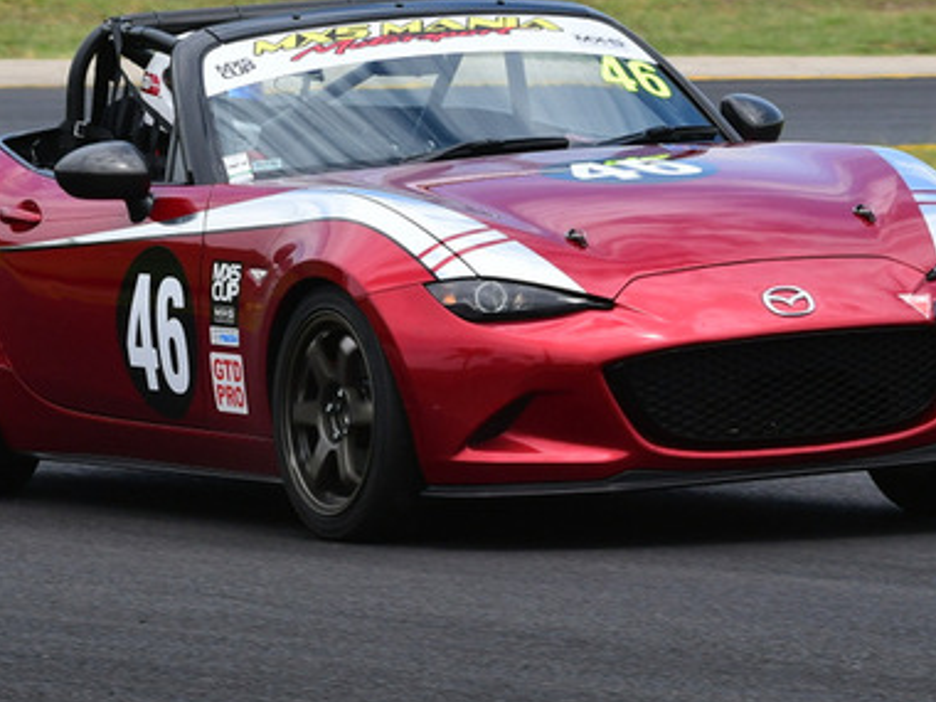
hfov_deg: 3.3
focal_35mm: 608
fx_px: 16440
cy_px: 111
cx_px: 663
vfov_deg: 2.4
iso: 640
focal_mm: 200
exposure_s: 1/640
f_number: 11
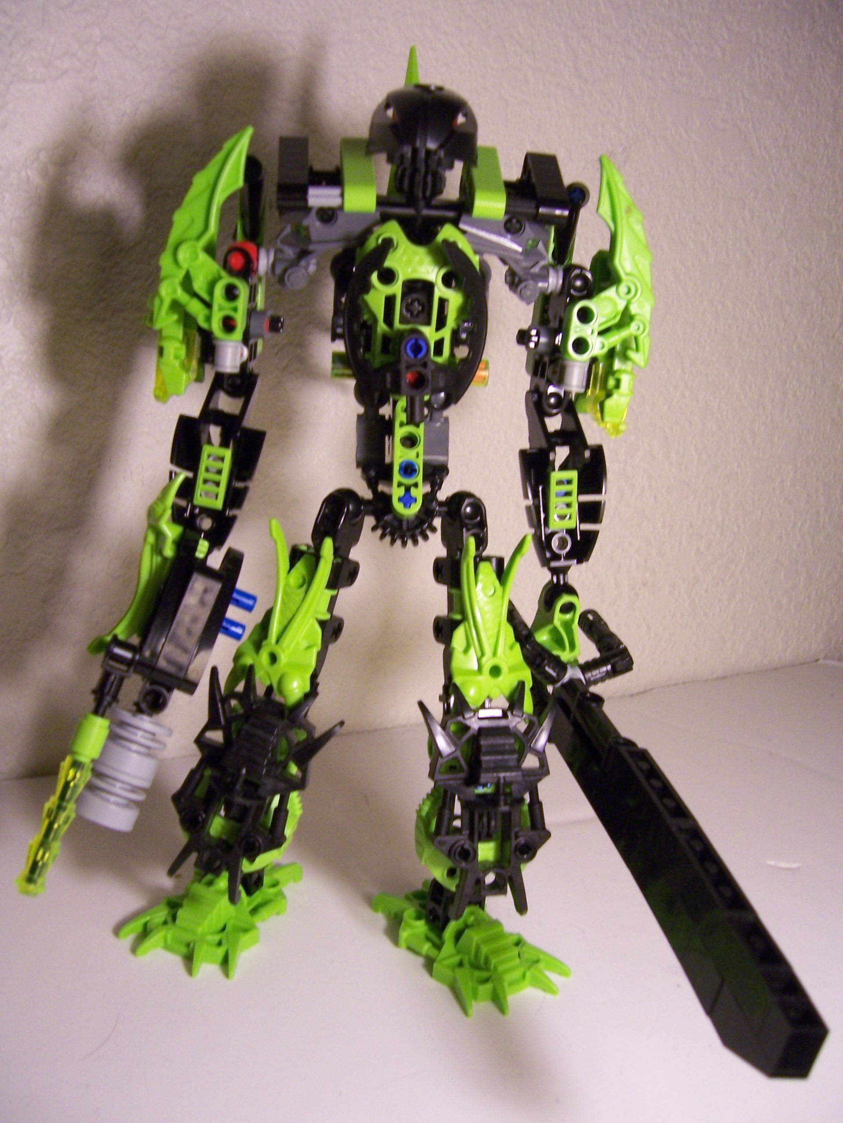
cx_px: 422
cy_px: 562
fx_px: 1169
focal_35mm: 36
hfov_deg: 39.7
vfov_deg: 51.4
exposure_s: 1/30
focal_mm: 6
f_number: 3
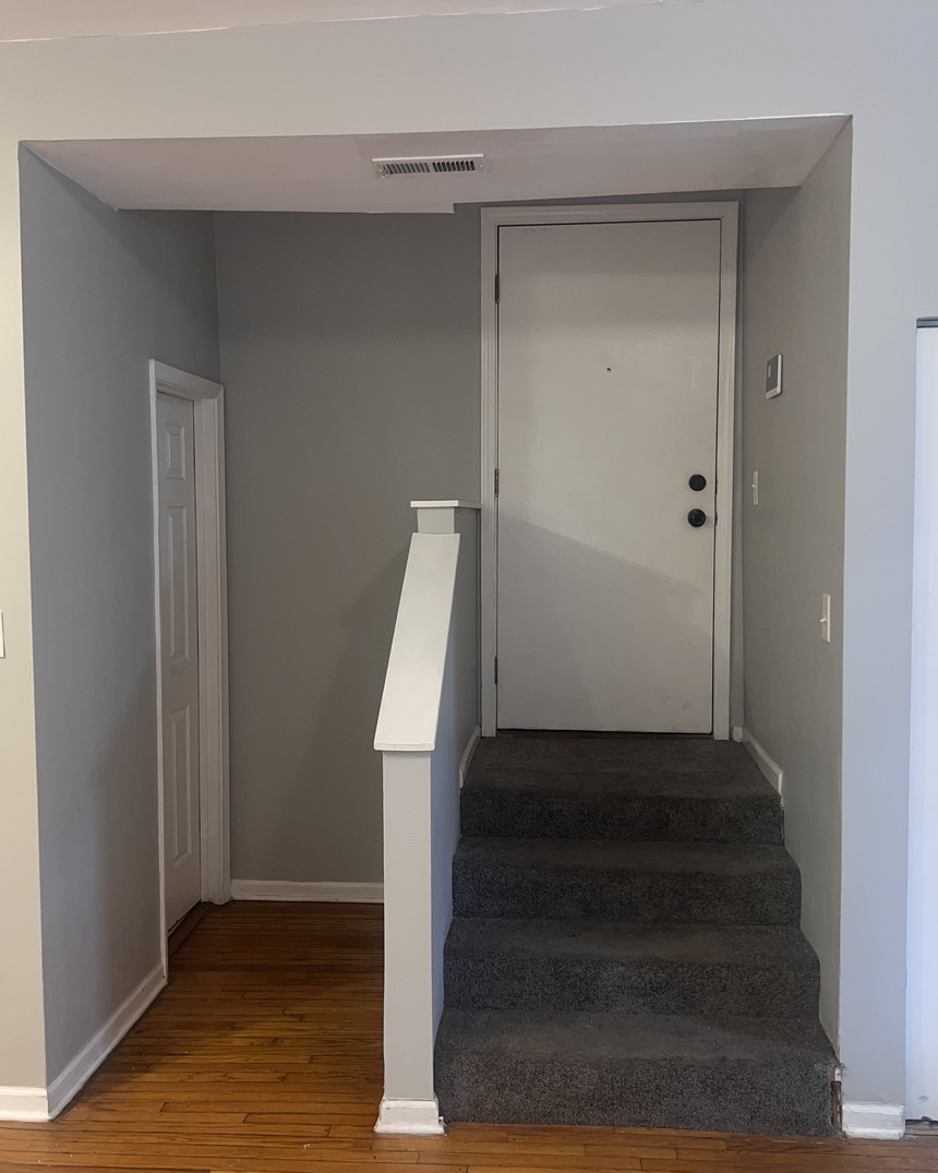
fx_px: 1180
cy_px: 587
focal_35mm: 34
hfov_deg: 43.4
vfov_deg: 52.8
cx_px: 461
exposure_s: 1/24
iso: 50
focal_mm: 5.7
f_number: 1.5
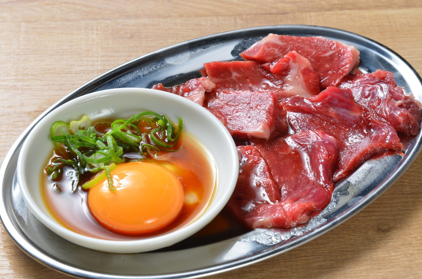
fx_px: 1100
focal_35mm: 94
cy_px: 147
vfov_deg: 14.5
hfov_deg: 21.7
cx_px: 219
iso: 100
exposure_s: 1/160
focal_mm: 58
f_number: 11
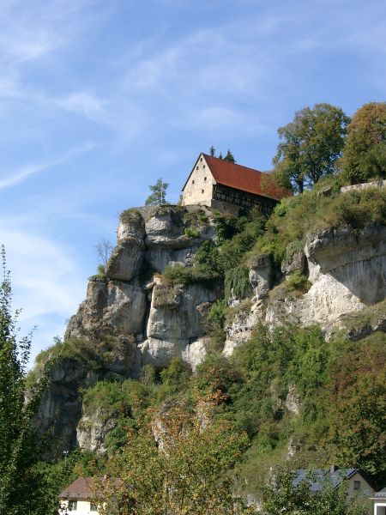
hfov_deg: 17.2
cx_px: 193
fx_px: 1279
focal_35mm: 86
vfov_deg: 22.8
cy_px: 258
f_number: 4
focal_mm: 17.86
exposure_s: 1/463
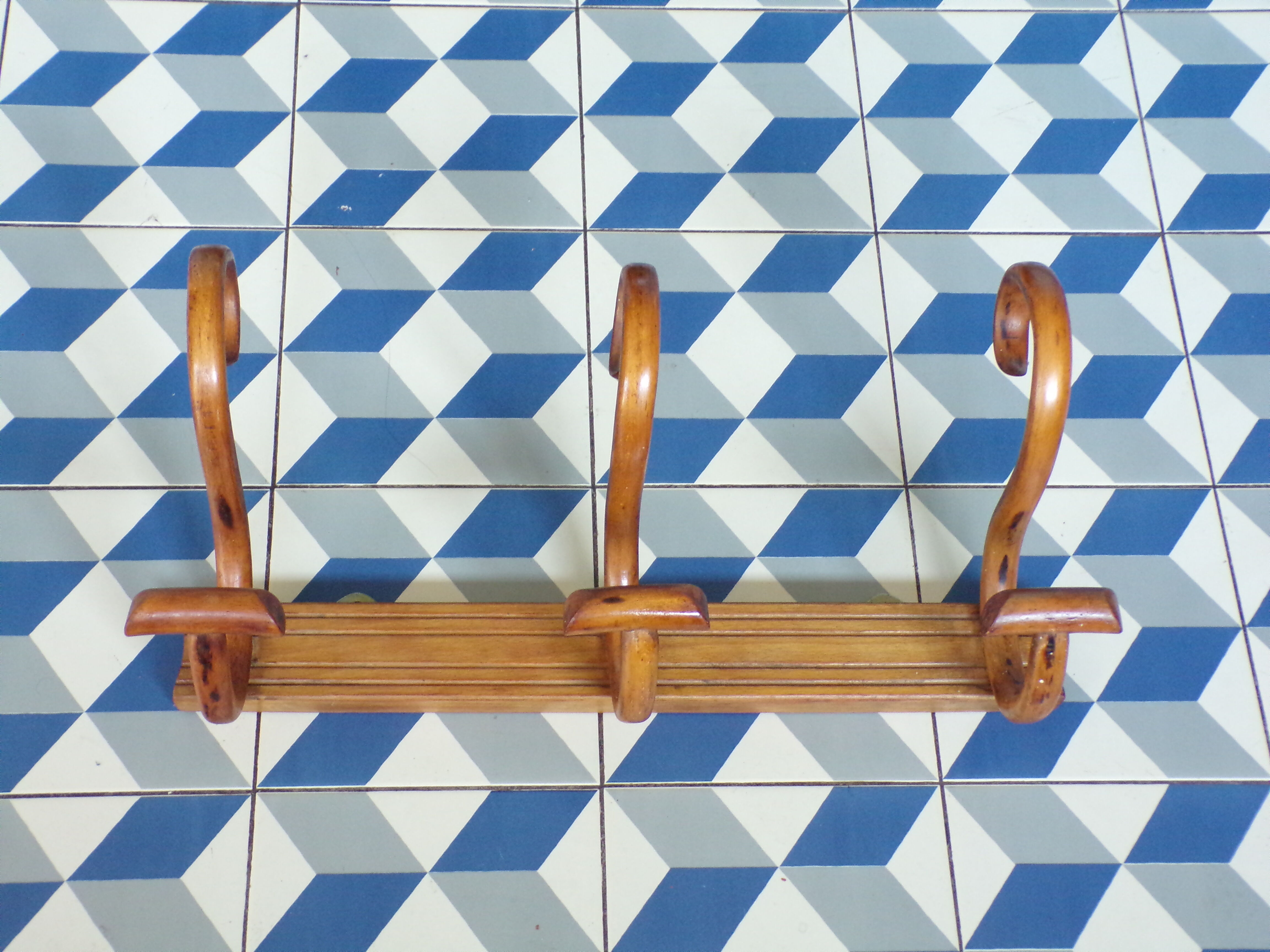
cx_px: 635
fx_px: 1798
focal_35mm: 49
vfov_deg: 29.7
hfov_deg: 38.9
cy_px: 476
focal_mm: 8.7
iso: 400
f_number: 3.5
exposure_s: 1/17
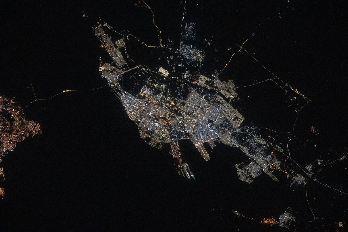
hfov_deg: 10.3
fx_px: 1933
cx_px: 174
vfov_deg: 6.9
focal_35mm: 200
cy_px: 116
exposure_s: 1/250
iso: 25600
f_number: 2
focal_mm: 200
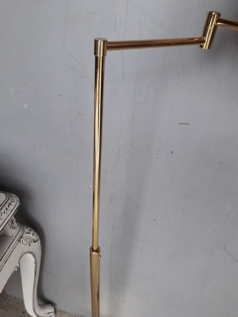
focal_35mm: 27
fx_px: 248
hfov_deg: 51.4
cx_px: 119
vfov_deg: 65.3
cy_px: 158
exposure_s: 1/100
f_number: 1.9
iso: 64
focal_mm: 3.6
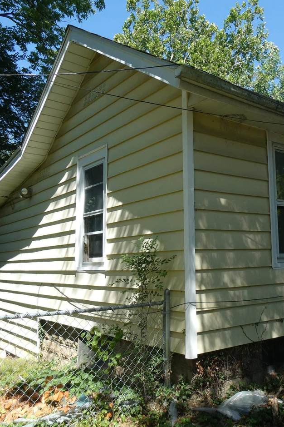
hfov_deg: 38.0
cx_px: 210
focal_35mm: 34
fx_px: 403
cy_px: 214
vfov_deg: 55.8
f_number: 3.3
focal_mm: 4.3
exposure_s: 1/400
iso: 80
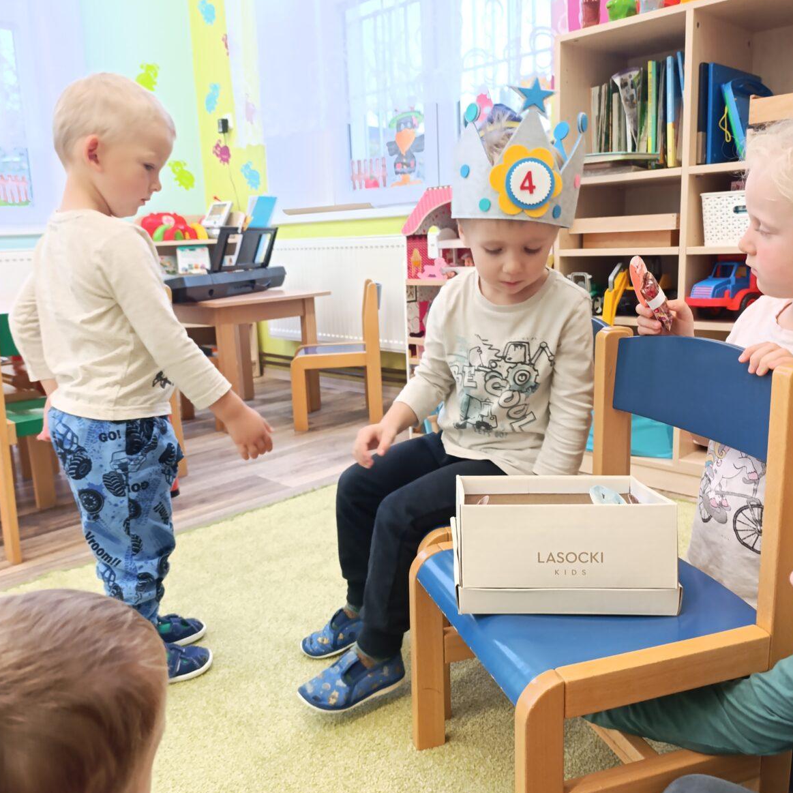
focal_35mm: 28
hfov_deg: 57.3
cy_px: 387
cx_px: 395
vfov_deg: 57.3
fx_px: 726
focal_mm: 6.14
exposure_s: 1/100
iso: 640
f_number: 1.6
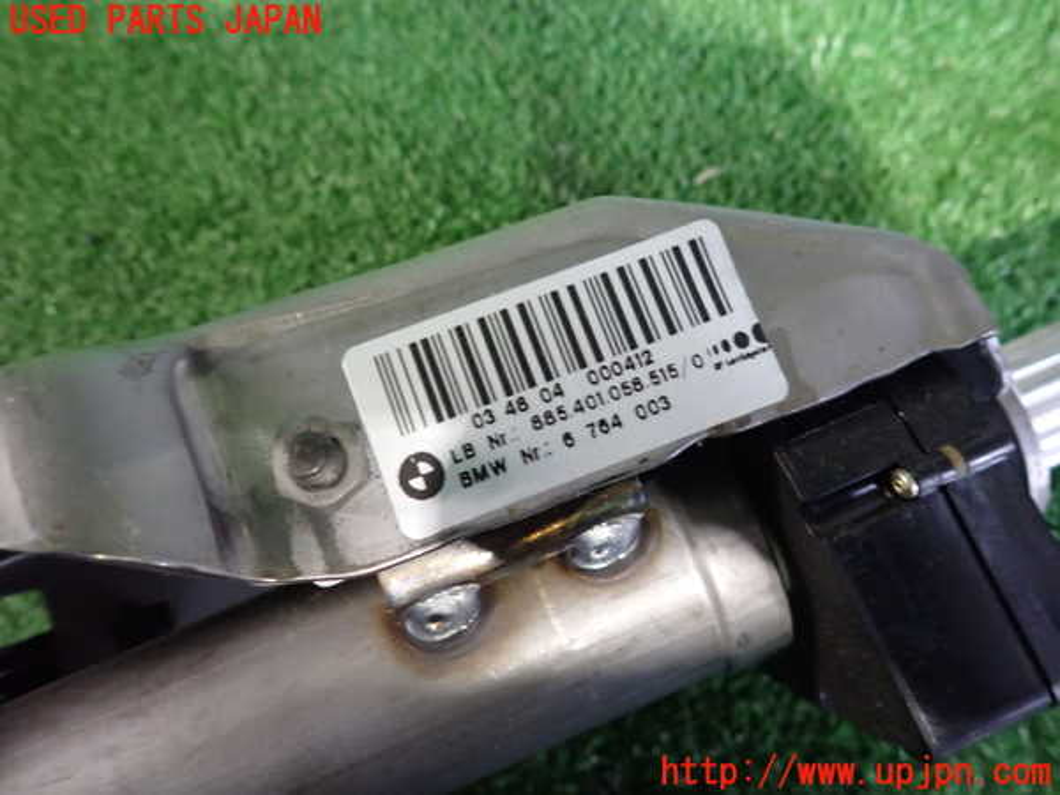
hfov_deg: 69.4
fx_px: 766
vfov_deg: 54.9
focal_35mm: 25
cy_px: 398
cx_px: 530
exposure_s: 1/30
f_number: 2
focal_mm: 4.5
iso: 800
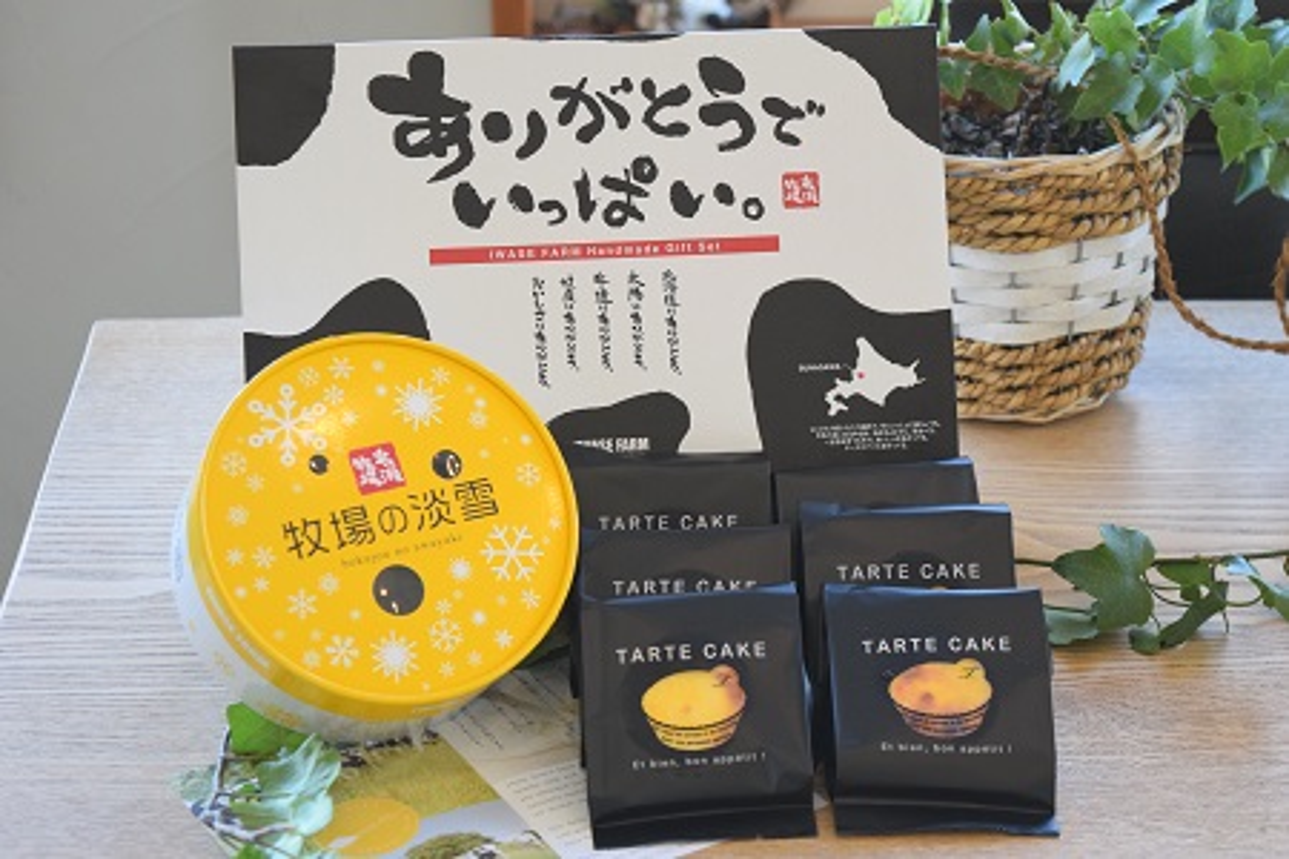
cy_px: 430
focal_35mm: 82
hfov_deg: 24.6
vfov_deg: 16.6
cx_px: 644
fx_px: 2954
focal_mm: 55
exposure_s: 1/125
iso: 1250
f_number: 5.6
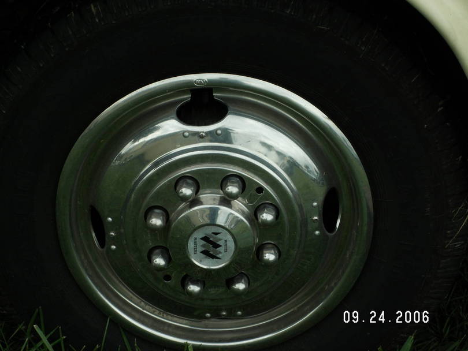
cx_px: 234
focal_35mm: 115
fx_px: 1555
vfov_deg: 12.9
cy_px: 176
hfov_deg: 17.1
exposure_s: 1/100
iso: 50
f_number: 7.1
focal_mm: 18.79
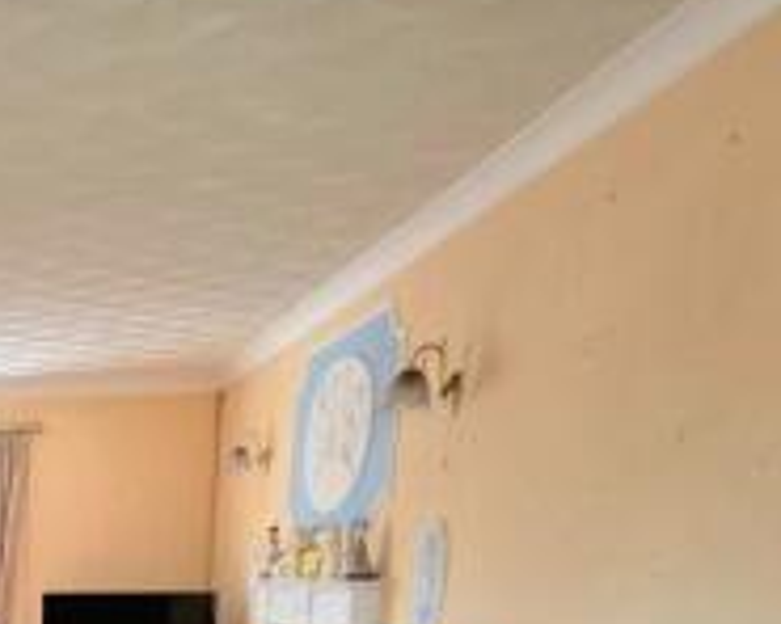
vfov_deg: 28.7
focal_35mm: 40
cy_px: 858
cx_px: -78
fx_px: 925
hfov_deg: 38.1
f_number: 1.9
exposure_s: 1/50.3
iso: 200
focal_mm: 2.2
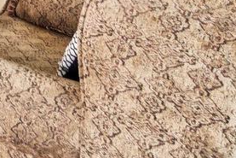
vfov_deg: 13.4
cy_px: -210
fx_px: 512
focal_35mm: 78
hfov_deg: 19.7
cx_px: -182
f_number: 7.1
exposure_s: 1/1.67
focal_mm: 10
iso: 200
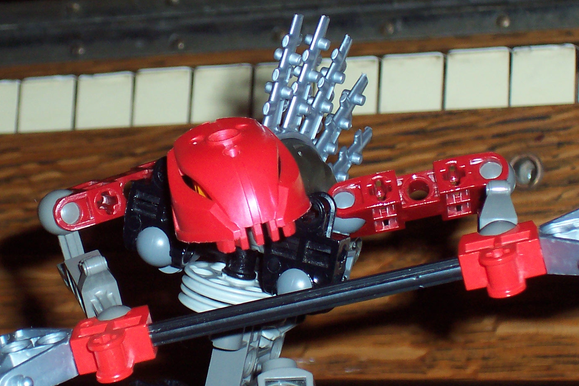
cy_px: 194
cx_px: 170
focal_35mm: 168
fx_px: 2702
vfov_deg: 8.2
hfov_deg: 12.2
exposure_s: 1/90
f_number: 4.8
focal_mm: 16.8
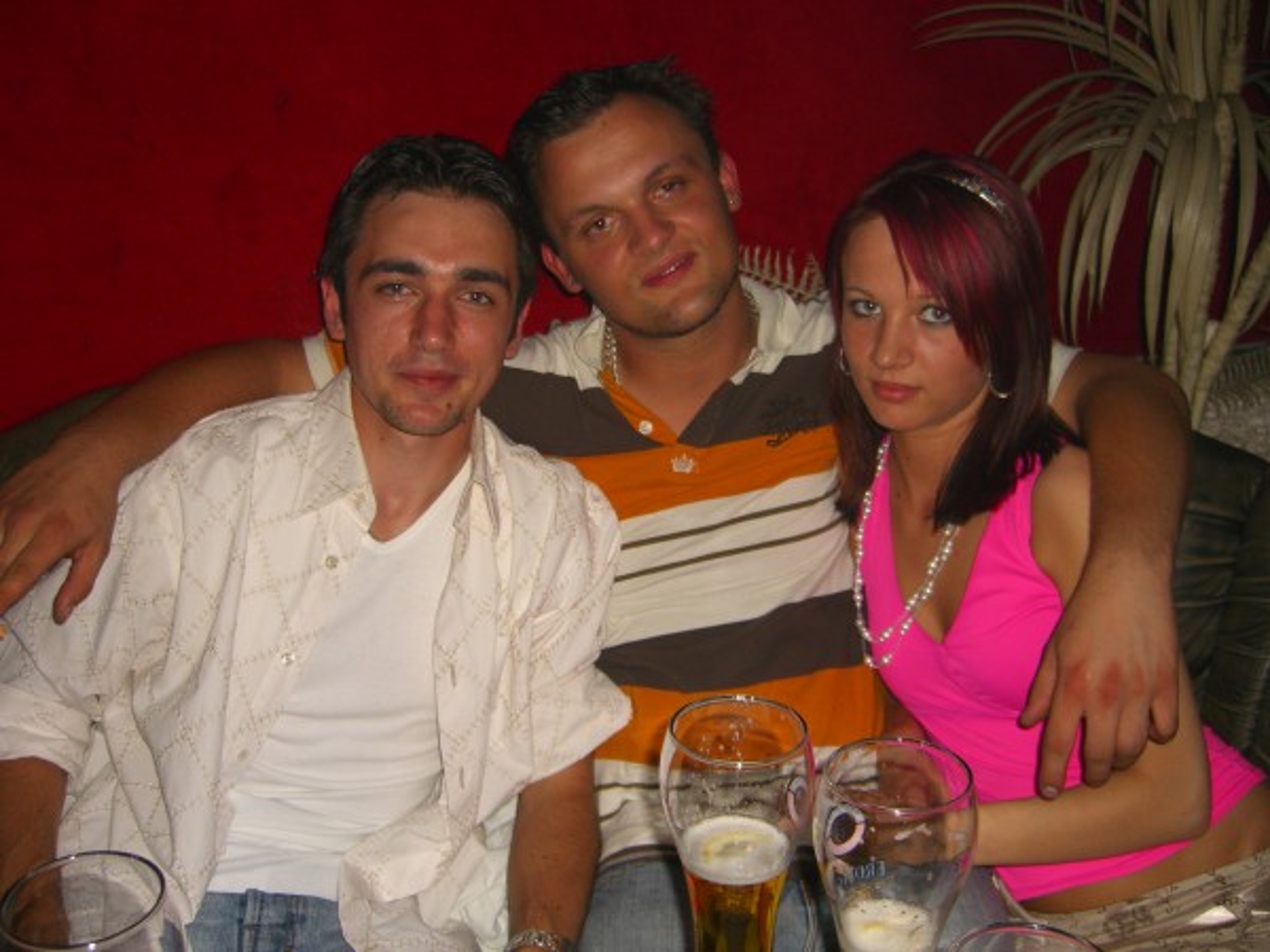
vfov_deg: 37.7
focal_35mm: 38
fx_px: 1394
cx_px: 635
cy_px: 476
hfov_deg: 49.0
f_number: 2.8
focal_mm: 7.9
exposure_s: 1/60
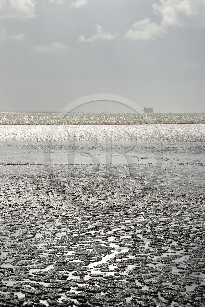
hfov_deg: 6.9
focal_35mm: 200
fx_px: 1711
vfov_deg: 10.3
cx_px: 102
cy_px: 154
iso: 200
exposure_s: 1/400
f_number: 16
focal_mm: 200
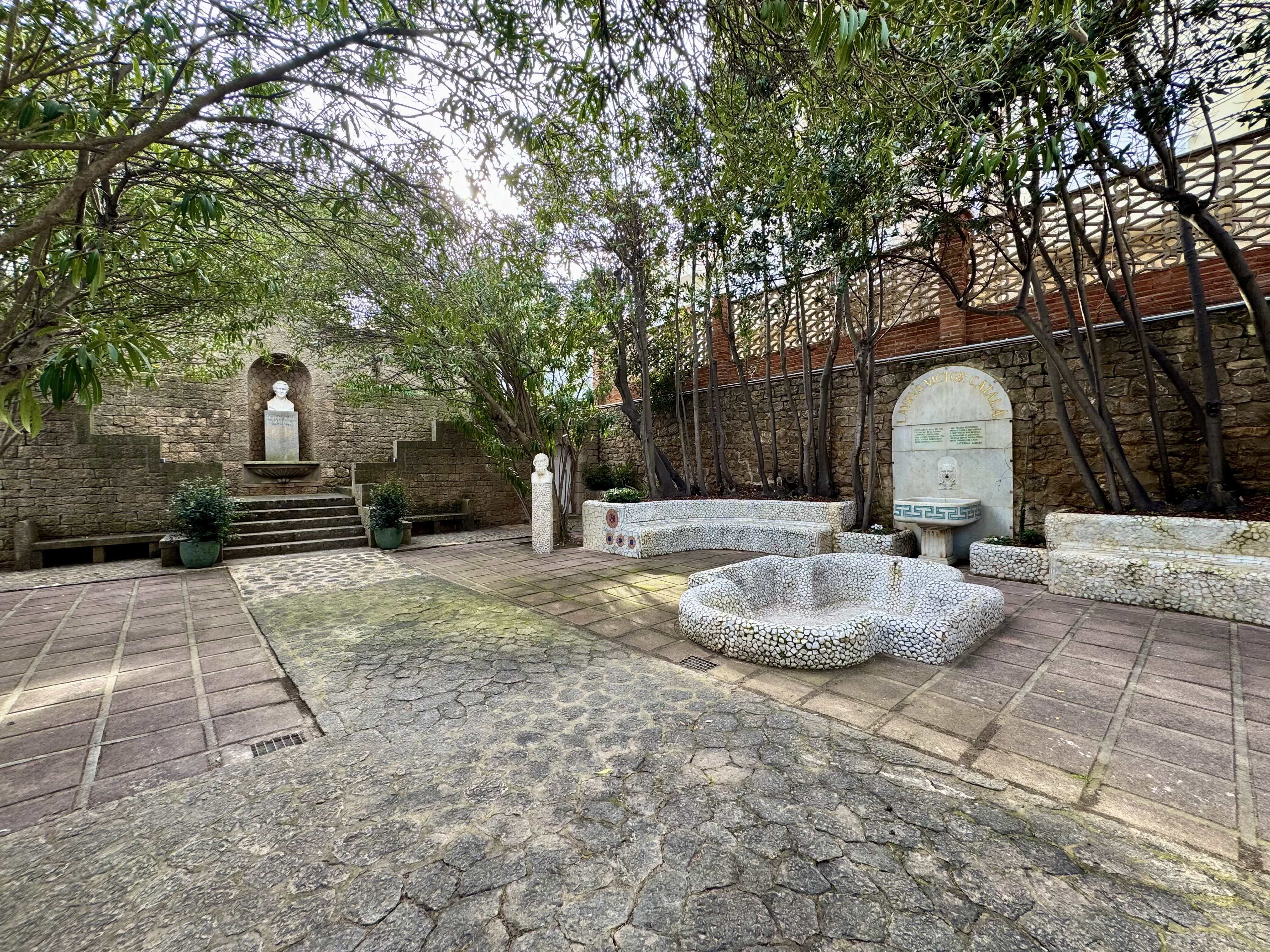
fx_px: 514
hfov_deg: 102.1
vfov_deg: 85.7
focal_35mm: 14
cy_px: 476
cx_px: 635
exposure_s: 1/100
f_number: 2.2
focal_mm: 2.22
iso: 40
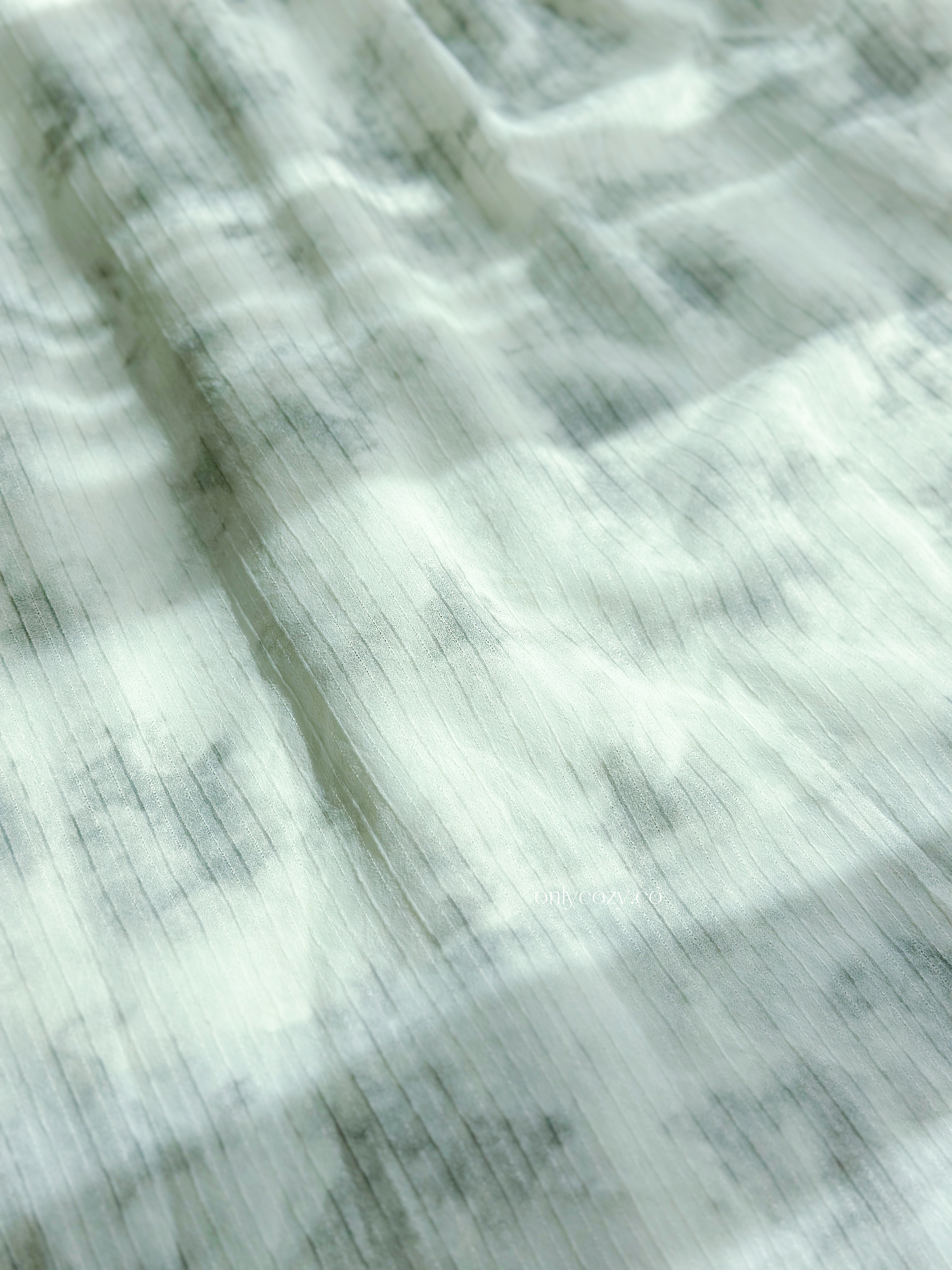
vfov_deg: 39.7
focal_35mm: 48
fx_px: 1760
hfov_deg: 30.3
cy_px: 635
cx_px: 476
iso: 80
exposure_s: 1/3367
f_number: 1.78
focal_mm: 6.86
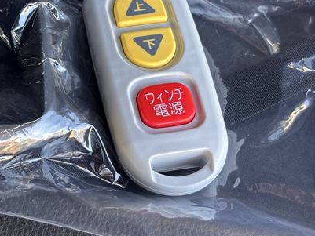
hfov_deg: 23.3
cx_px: 72
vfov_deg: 17.7
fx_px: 756
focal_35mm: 83
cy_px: 60
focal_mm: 5.96
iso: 64
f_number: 1.6
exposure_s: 1/60
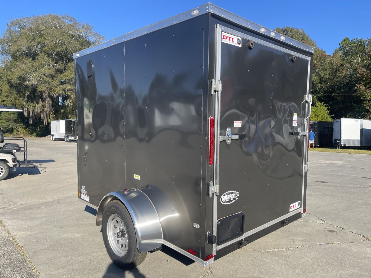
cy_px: 139
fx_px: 279
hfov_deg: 67.3
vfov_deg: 53.1
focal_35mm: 26
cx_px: 186
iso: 32
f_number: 1.6
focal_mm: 5.1
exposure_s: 1/1597
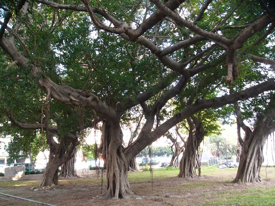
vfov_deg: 39.7
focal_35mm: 36
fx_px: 286
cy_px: 103
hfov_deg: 51.4
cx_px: 138
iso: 150
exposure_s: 1/60
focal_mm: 6
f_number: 2.8
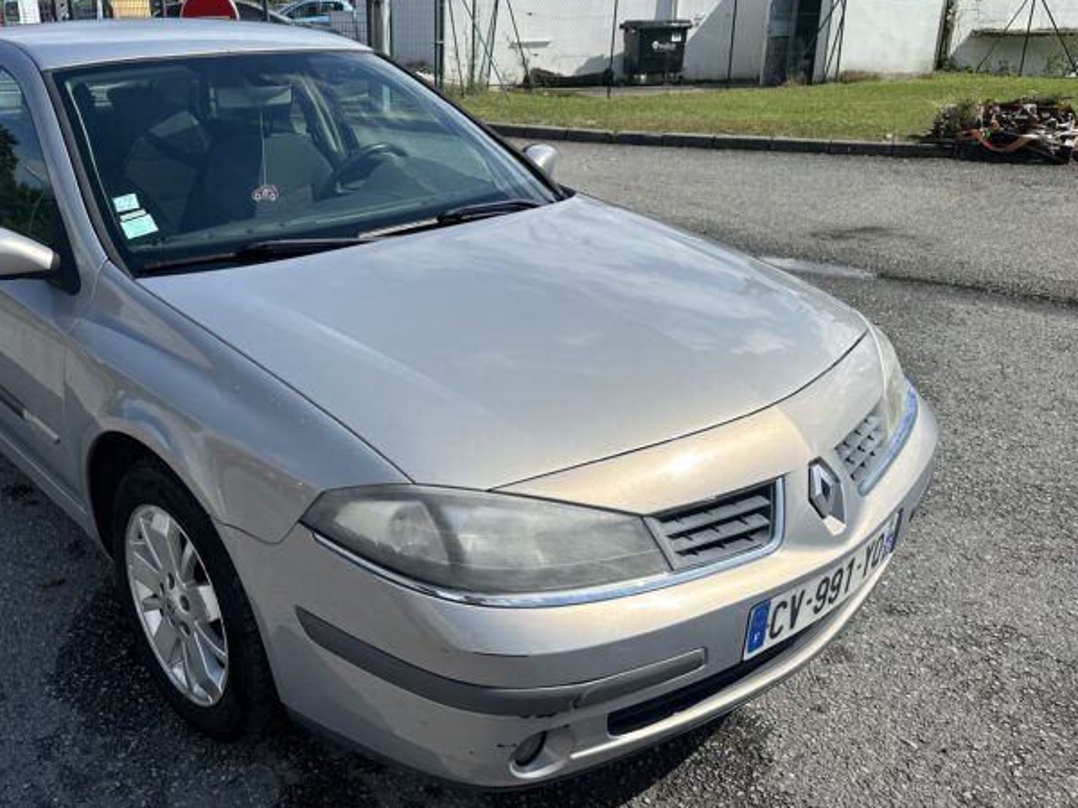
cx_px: 417
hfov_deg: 56.3
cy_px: 348
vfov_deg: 44.1
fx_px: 997
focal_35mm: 32
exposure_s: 1/5525
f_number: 1.78
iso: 80
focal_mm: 6.86
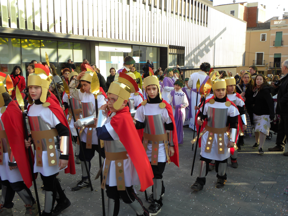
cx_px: 144
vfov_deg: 38.7
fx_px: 308
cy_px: 108
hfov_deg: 50.1
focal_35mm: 37
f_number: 4
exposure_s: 1/152
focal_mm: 6.6
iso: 64
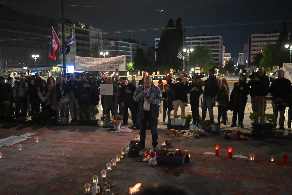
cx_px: 146
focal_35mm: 32
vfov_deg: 40.5
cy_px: 98
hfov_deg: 58.0
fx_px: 264
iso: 8000
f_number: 4
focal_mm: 32.5
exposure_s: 1/125
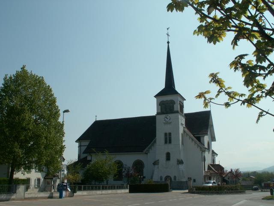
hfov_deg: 52.6
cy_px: 103
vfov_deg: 40.7
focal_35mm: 35
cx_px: 137
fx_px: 277
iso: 50
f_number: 8
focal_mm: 5.86
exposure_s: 1/320
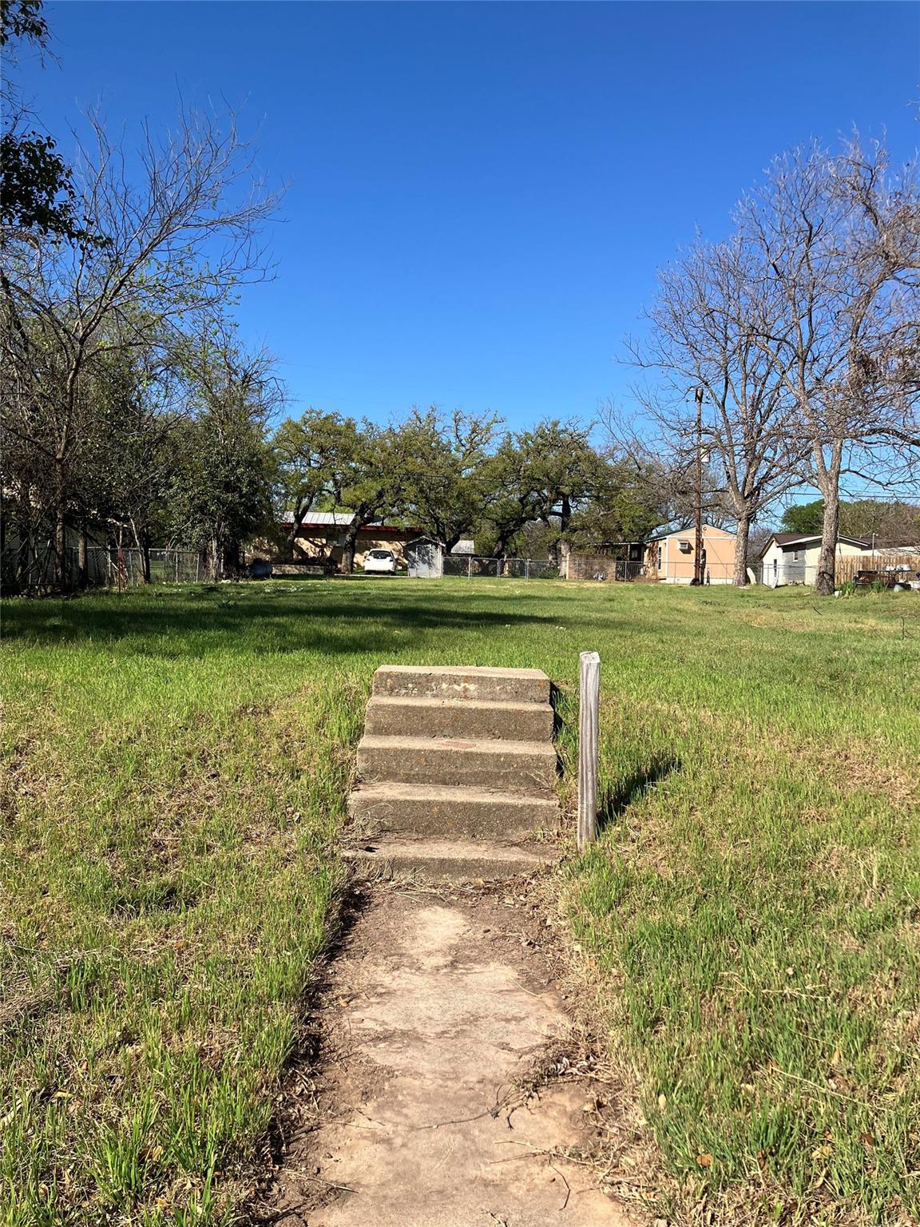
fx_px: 992
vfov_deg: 63.4
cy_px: 614
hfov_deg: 49.7
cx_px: 460
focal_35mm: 28
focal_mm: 3.99
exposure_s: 1/1946
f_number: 1.8
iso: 32
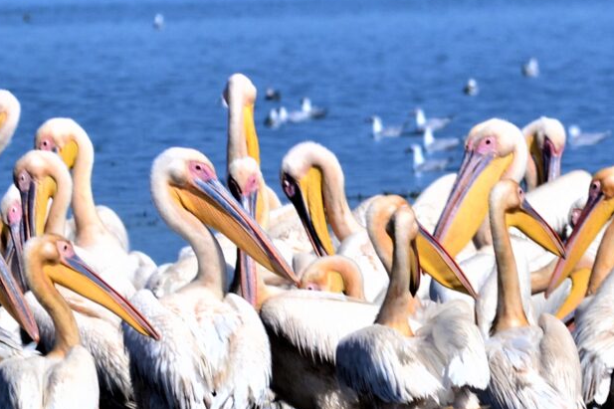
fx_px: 23887
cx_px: 469
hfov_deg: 1.5
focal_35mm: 1401
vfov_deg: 1.0
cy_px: 208
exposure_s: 1/500
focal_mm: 300
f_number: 11
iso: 220
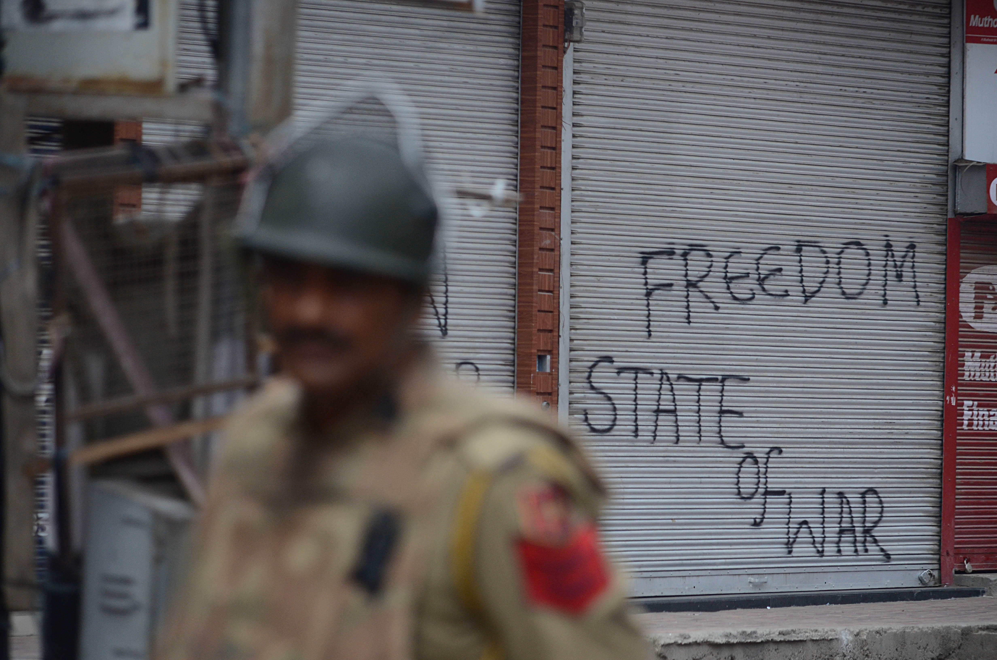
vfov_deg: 6.8
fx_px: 5597
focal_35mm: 202
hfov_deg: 10.2
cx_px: 498
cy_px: 330
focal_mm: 135
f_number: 4.8
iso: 640
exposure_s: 1/1250
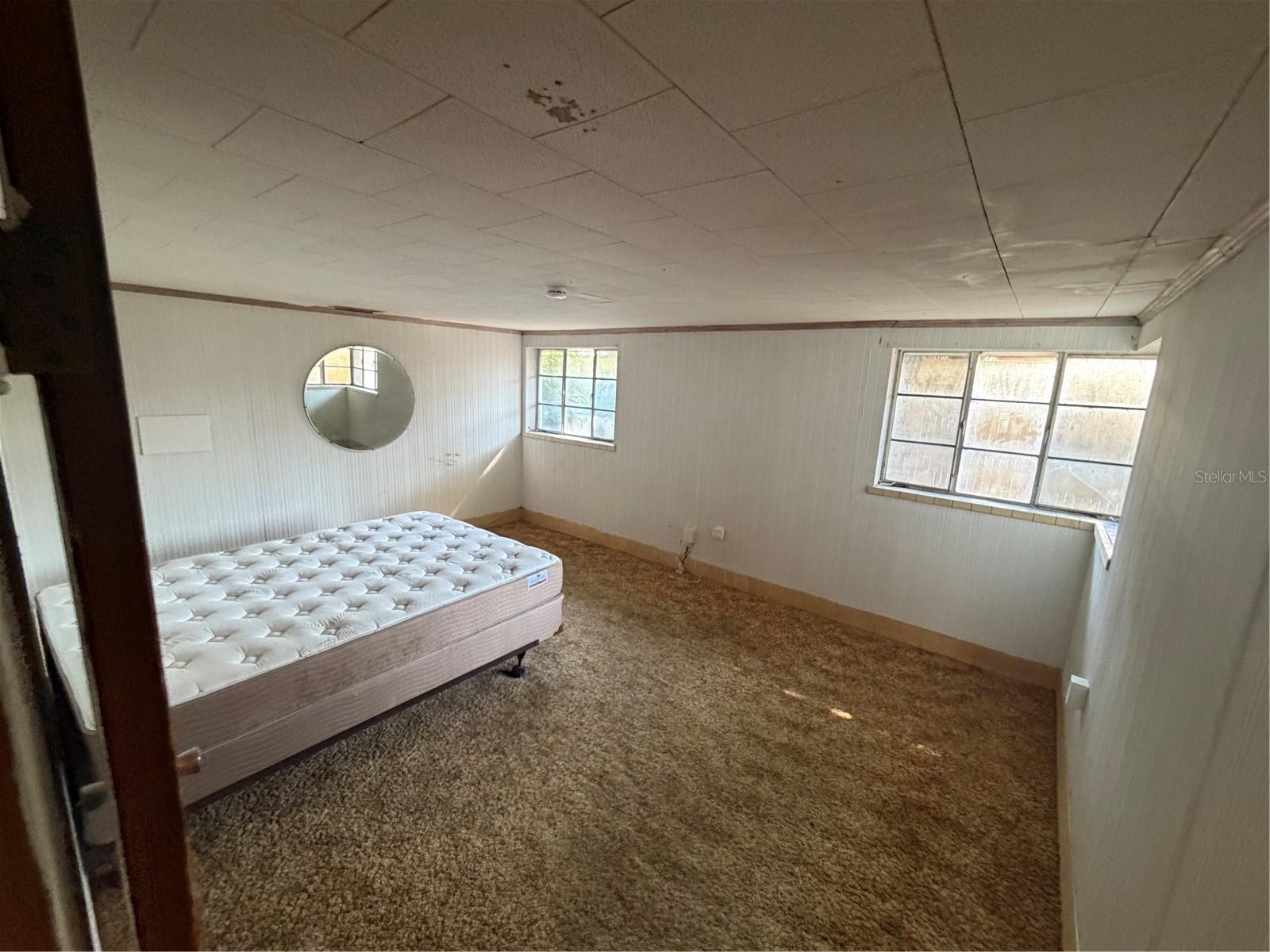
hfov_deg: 102.1
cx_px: 635
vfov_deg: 85.7
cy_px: 476
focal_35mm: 14
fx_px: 514
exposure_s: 1/60
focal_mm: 2.22
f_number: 2.2
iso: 500
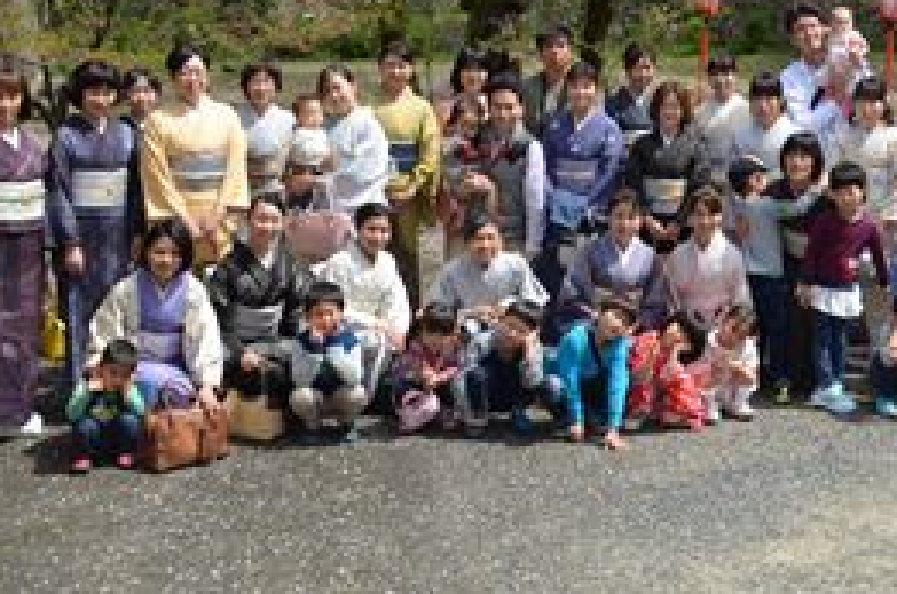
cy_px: 31
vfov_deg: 22.6
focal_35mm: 58
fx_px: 1443
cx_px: 667
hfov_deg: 33.9
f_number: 9
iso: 100
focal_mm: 20
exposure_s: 1/200
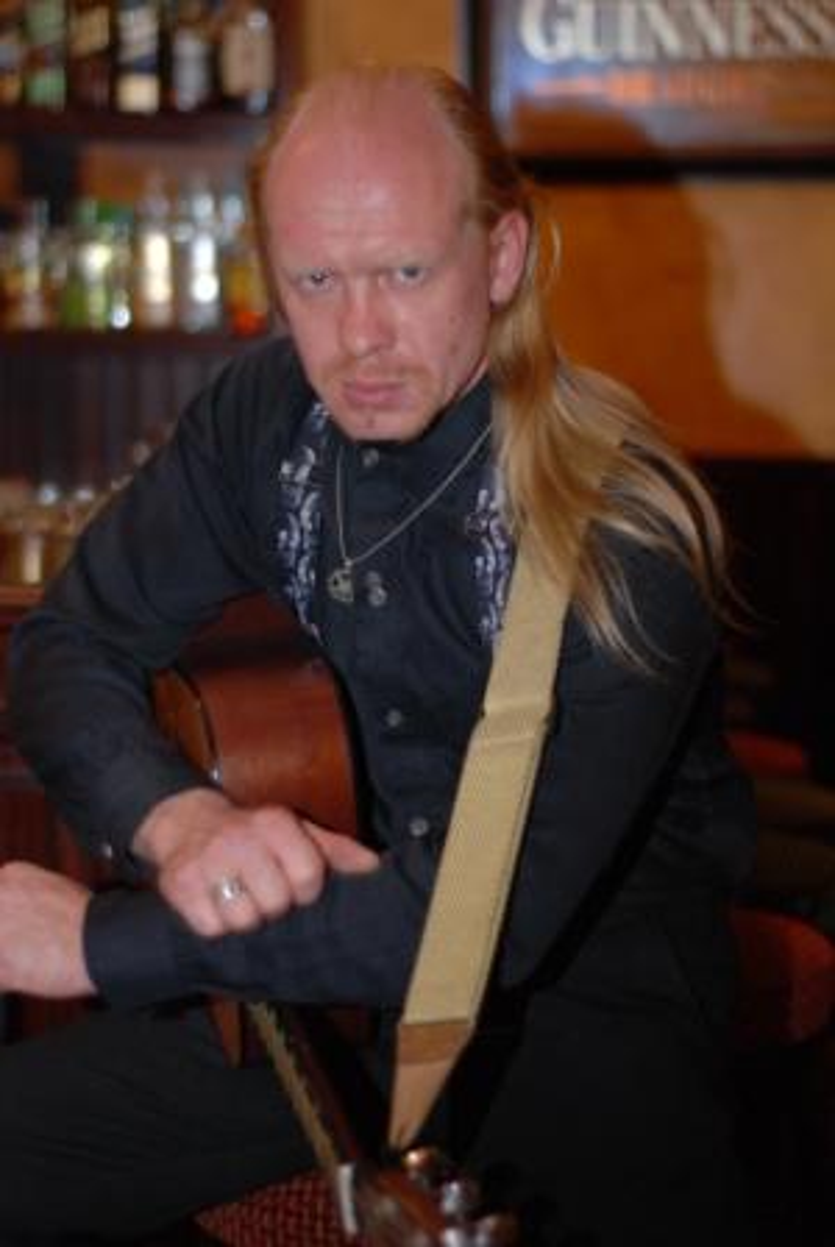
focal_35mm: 75
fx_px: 2601
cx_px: 418
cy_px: 624
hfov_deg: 18.2
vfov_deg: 27.0
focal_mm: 50
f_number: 2
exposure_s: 1/30
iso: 200
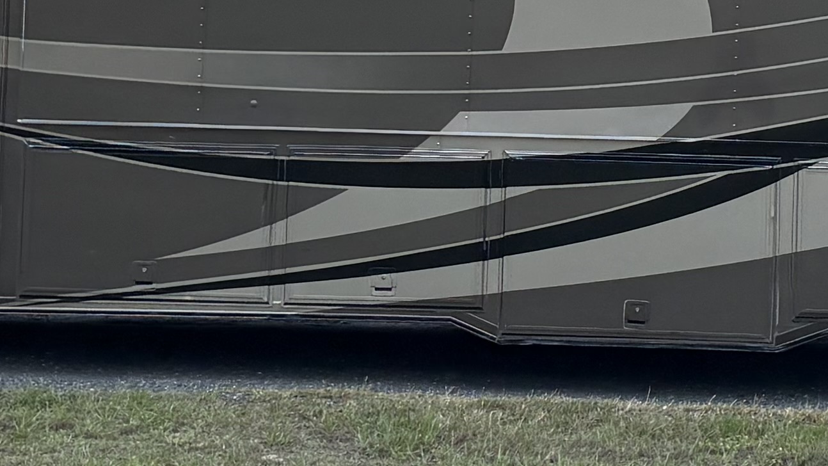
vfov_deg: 9.5
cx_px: 681
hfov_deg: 17.0
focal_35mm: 125
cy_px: -159
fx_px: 2745
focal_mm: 5.96
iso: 64
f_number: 1.6
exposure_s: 1/304
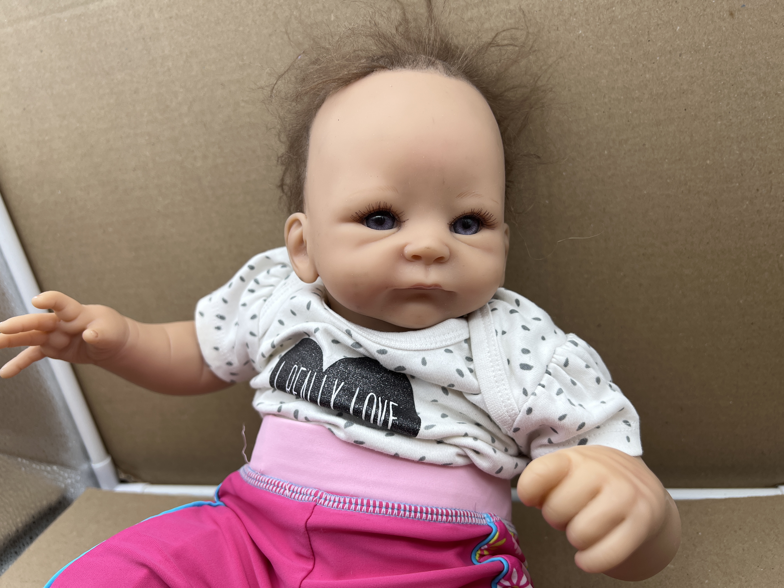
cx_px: 392
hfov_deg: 67.3
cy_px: 294
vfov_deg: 53.1
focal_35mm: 26
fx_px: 589
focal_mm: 5.7
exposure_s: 1/142
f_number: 1.5
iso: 32
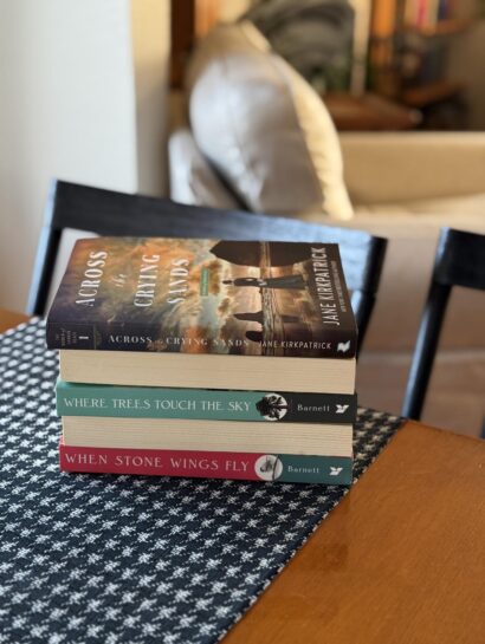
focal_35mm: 48
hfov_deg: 30.3
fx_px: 895
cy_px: 322
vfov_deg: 39.6
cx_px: 242
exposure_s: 1/67
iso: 125
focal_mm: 6.76
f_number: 1.78
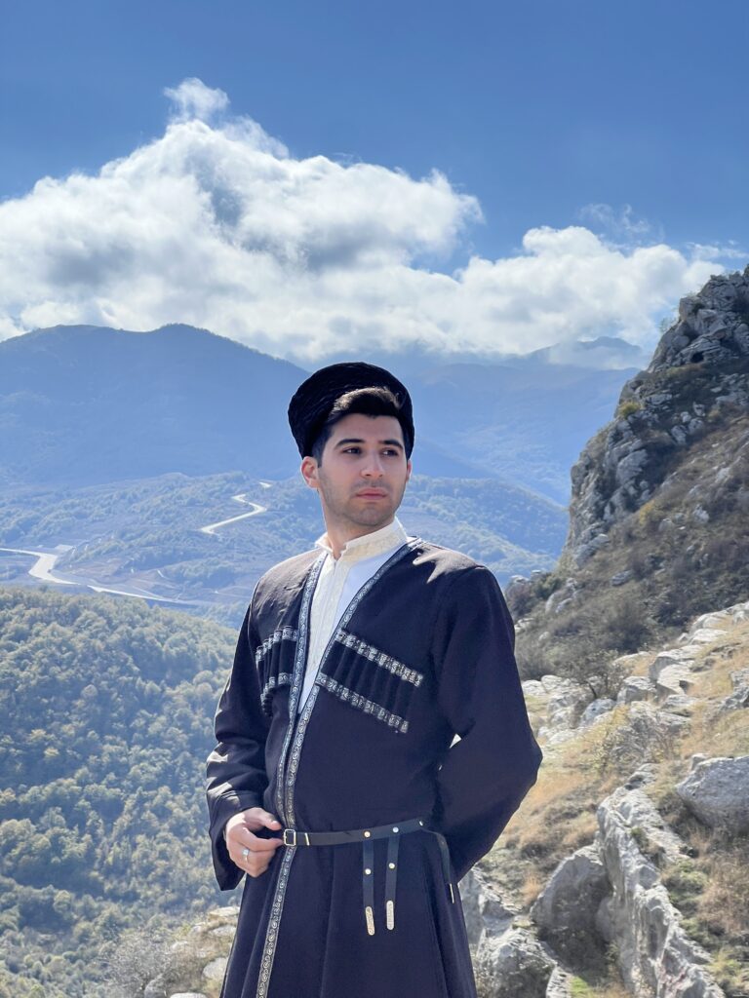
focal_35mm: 77
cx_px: 374
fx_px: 2221
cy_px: 499
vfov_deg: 25.3
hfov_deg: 19.1
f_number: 2.8
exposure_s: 1/1263
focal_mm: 9
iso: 32
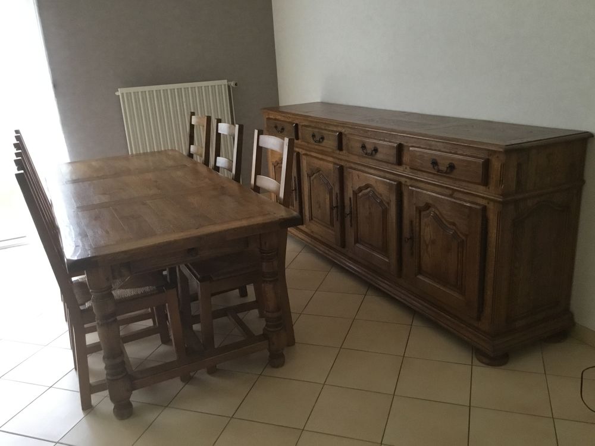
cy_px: 223
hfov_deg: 58.4
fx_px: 533
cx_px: 298
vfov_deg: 45.4
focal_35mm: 31
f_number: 2.4
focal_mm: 3.3
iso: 200
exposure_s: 1/17
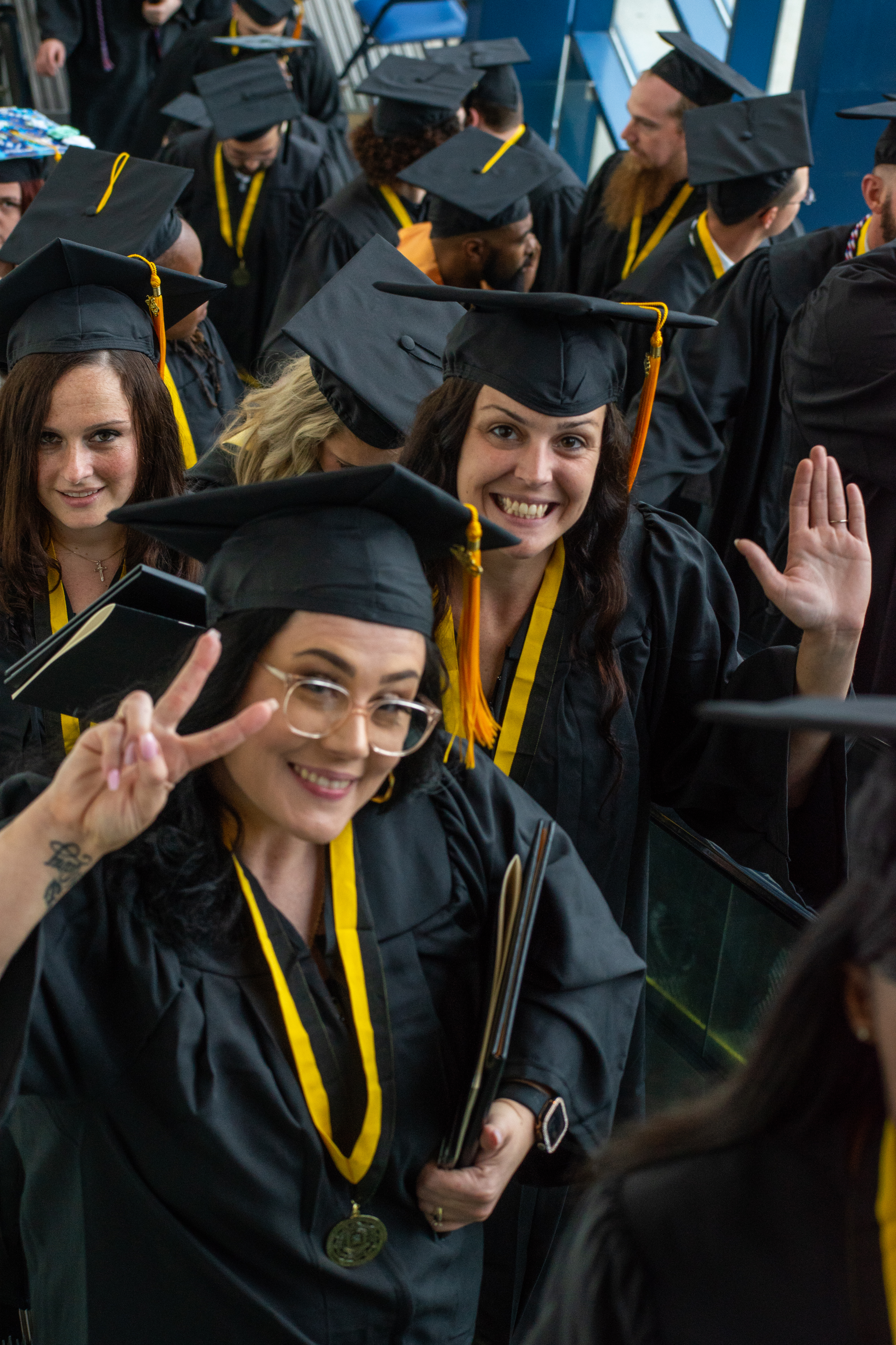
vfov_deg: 18.2
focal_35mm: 112
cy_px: 672
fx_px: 4200
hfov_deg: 12.2
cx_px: 448
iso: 640
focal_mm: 75
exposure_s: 1/180
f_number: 8
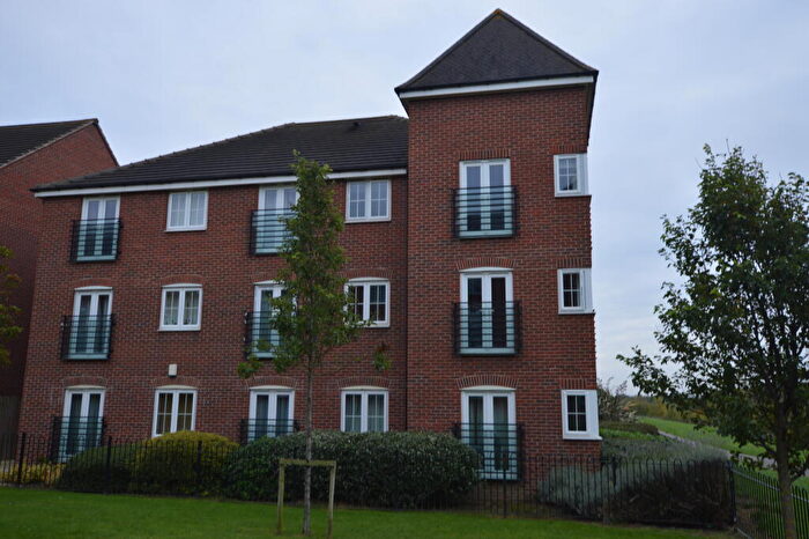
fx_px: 674
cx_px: 404
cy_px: 270
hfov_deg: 62.0
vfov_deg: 43.6
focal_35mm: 30
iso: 100
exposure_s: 1/125
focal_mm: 20
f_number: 5.6
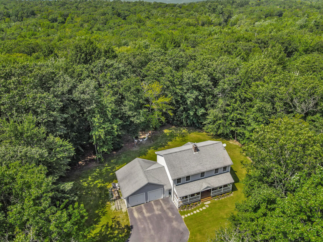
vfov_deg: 56.8
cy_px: 121
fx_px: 224
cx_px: 162
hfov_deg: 71.6
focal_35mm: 24
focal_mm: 4.5
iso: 200
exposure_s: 1/1000
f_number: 2.8
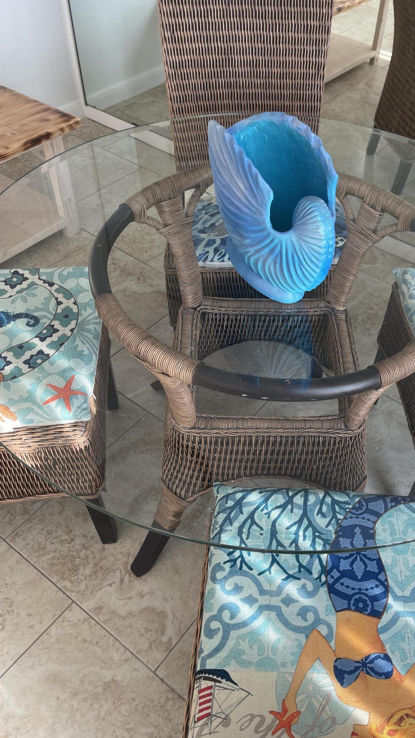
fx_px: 567
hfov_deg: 39.8
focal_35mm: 29
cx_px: 269
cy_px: 367
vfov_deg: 66.1
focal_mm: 5.1
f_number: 1.6
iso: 80
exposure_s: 1/60
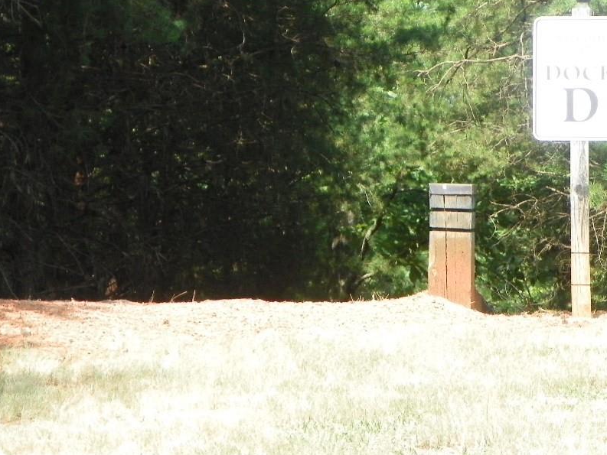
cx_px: 279
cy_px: 103
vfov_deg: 6.6
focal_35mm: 226
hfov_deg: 8.8
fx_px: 3964
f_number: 4.5
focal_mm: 25
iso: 200
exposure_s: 1/250
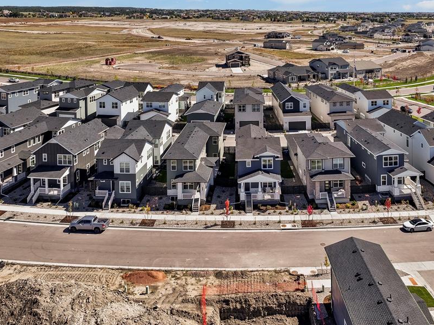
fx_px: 388
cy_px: 144
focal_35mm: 31
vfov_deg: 45.3
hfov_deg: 58.1
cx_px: 251
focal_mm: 12.29
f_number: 2.8
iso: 110
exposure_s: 1/1250
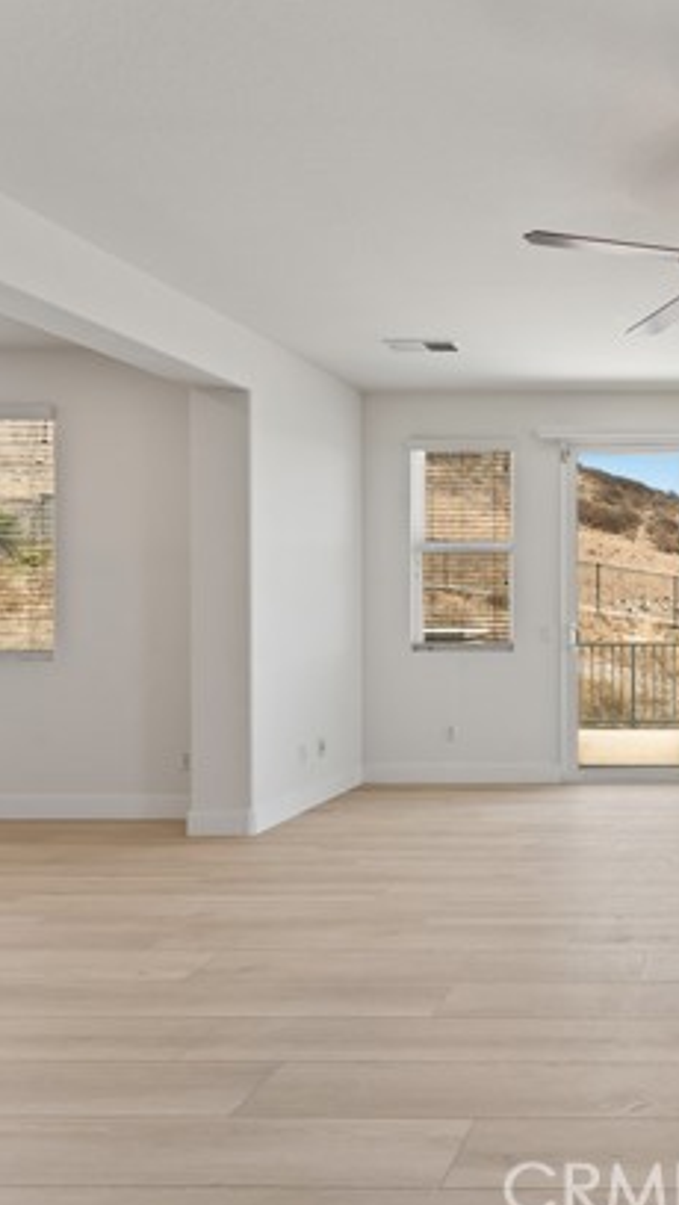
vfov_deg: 78.7
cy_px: 601
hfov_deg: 41.8
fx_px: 735
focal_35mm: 23
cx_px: 706
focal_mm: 14
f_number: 11
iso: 100
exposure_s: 1/6
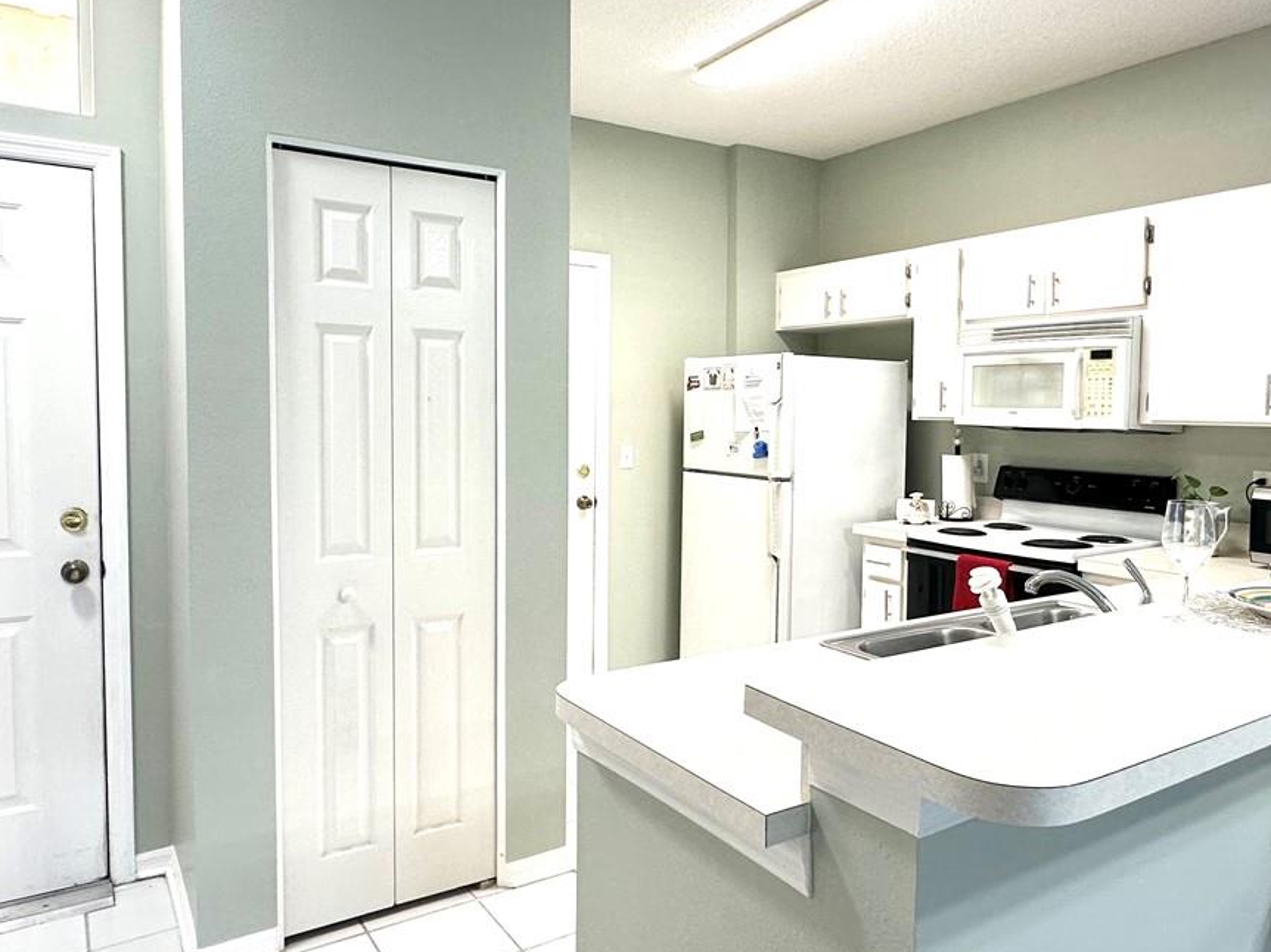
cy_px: 463
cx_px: 699
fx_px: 954
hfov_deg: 67.2
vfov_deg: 53.0
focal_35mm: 26
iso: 160
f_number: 2.2
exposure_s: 1/120
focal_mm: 2.22
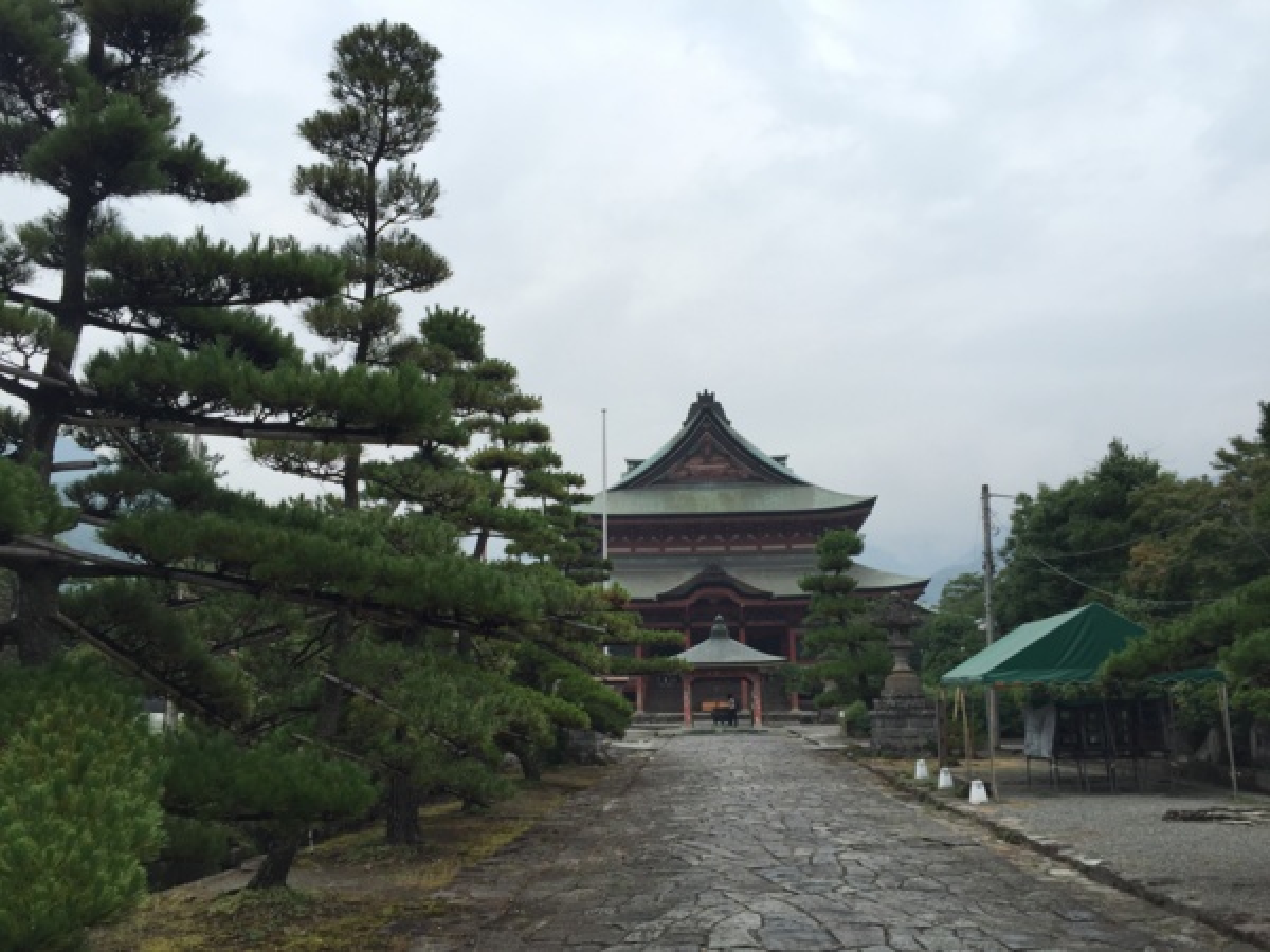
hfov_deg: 61.7
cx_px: 635
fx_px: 1064
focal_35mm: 29
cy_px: 476
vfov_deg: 48.2
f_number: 2.2
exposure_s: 1/324
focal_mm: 4.15
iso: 32
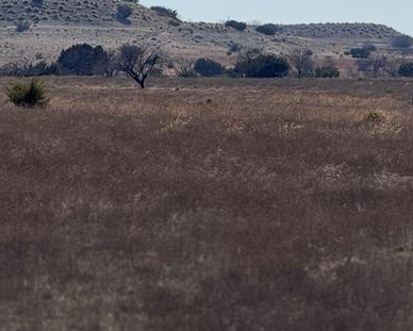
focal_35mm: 309
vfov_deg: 5.0
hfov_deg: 6.3
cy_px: 54
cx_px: 168
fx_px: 3780
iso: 40
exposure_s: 1/3344
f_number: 2.8
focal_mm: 15.66
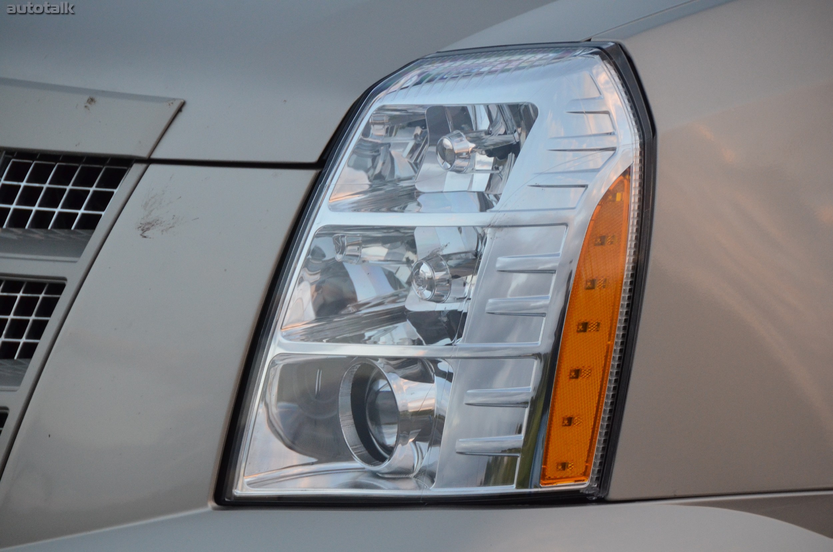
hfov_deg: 6.9
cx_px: 416
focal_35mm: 300
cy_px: 276
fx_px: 6927
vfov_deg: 4.6
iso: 1600
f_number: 5.6
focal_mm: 200
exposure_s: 1/500
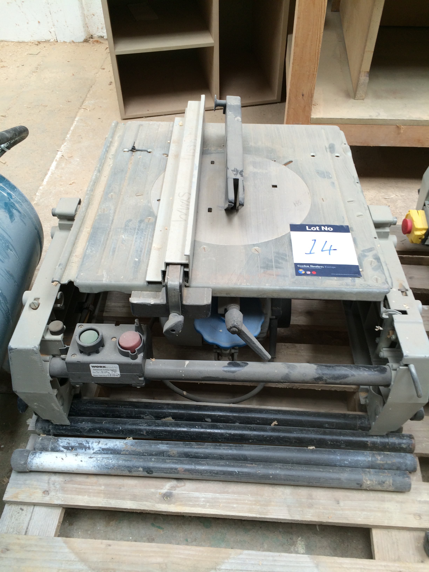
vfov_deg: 60.0
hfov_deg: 46.8
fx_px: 496
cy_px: 286
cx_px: 214
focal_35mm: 30
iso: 50
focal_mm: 4.12
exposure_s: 1/60
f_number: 2.2
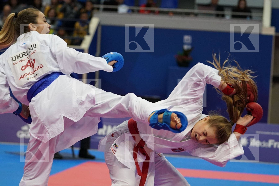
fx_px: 976
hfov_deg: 16.3
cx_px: 140
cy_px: 93
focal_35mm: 126
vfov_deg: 10.9
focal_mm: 84
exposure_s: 1/1000
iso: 2500
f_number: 2.8
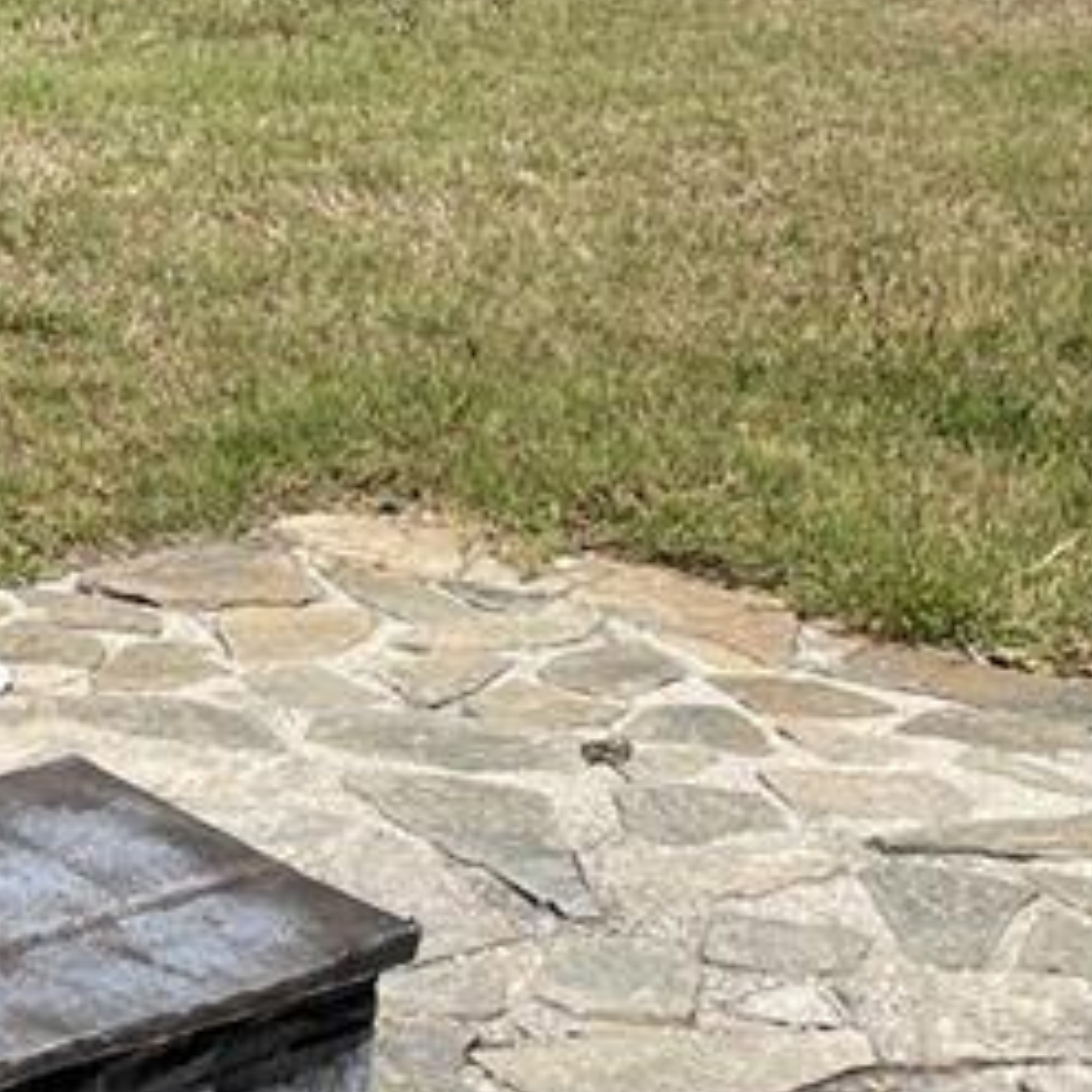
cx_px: 35
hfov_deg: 15.4
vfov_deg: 15.7
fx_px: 3962
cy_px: 387
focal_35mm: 111
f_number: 1.6
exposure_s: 1/3125
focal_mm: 4.2
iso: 32
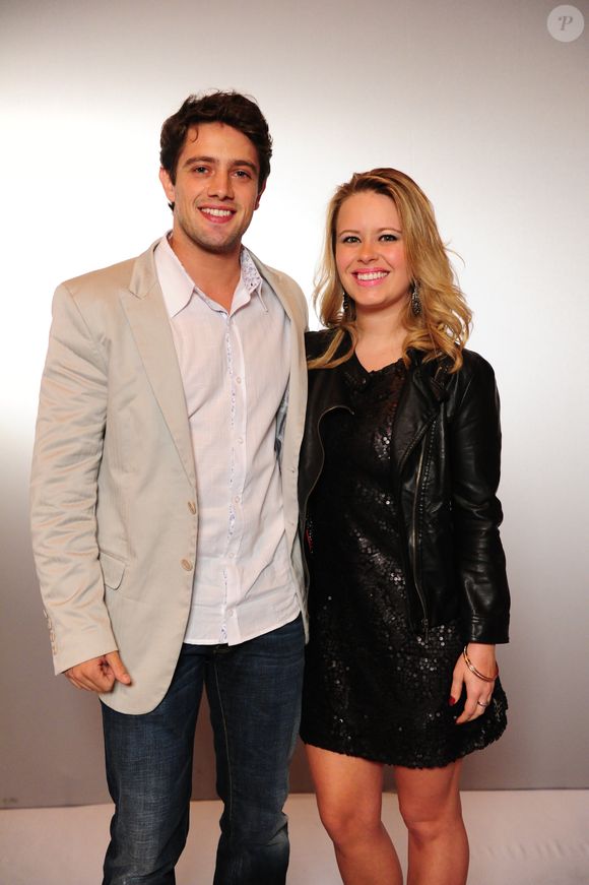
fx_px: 1105
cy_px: 442
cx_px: 294
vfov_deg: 43.6
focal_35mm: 45
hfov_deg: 29.8
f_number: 3.5
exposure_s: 1/200
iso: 5000
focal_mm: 45
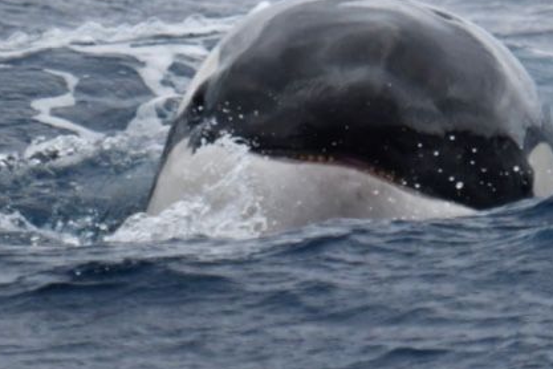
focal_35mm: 960
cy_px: 104
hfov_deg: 2.1
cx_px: 328
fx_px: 14746
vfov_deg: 1.4
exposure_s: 1/8000
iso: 1400
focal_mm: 500
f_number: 6.3
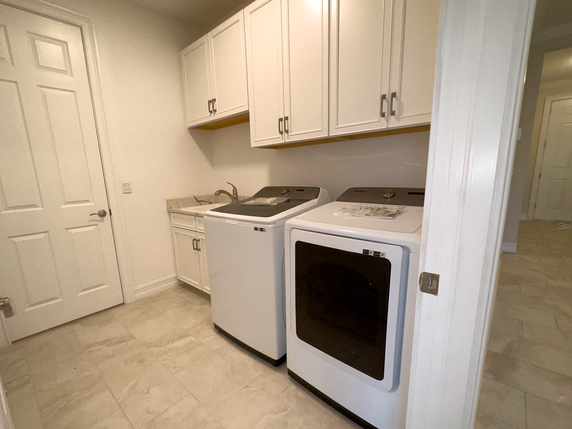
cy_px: 226
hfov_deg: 94.4
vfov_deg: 78.0
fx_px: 264
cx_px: 270
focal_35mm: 16
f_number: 2.2
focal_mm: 2.22
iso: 800
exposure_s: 1/120
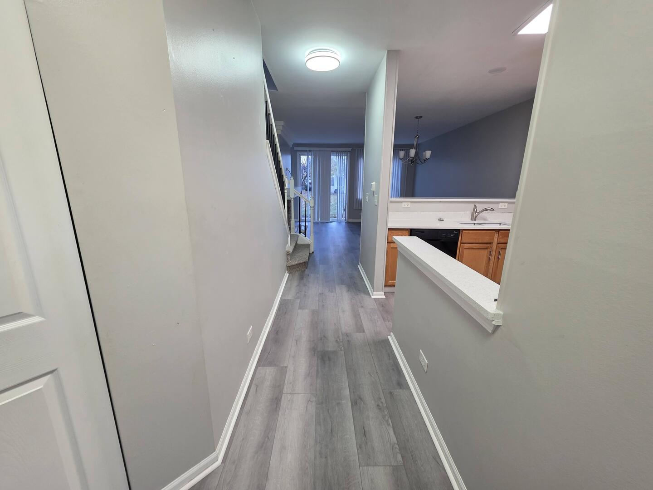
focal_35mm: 13
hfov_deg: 106.2
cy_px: 245
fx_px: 245
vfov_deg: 89.9
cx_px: 326
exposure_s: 1/60
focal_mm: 2.2
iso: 200
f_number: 1.9
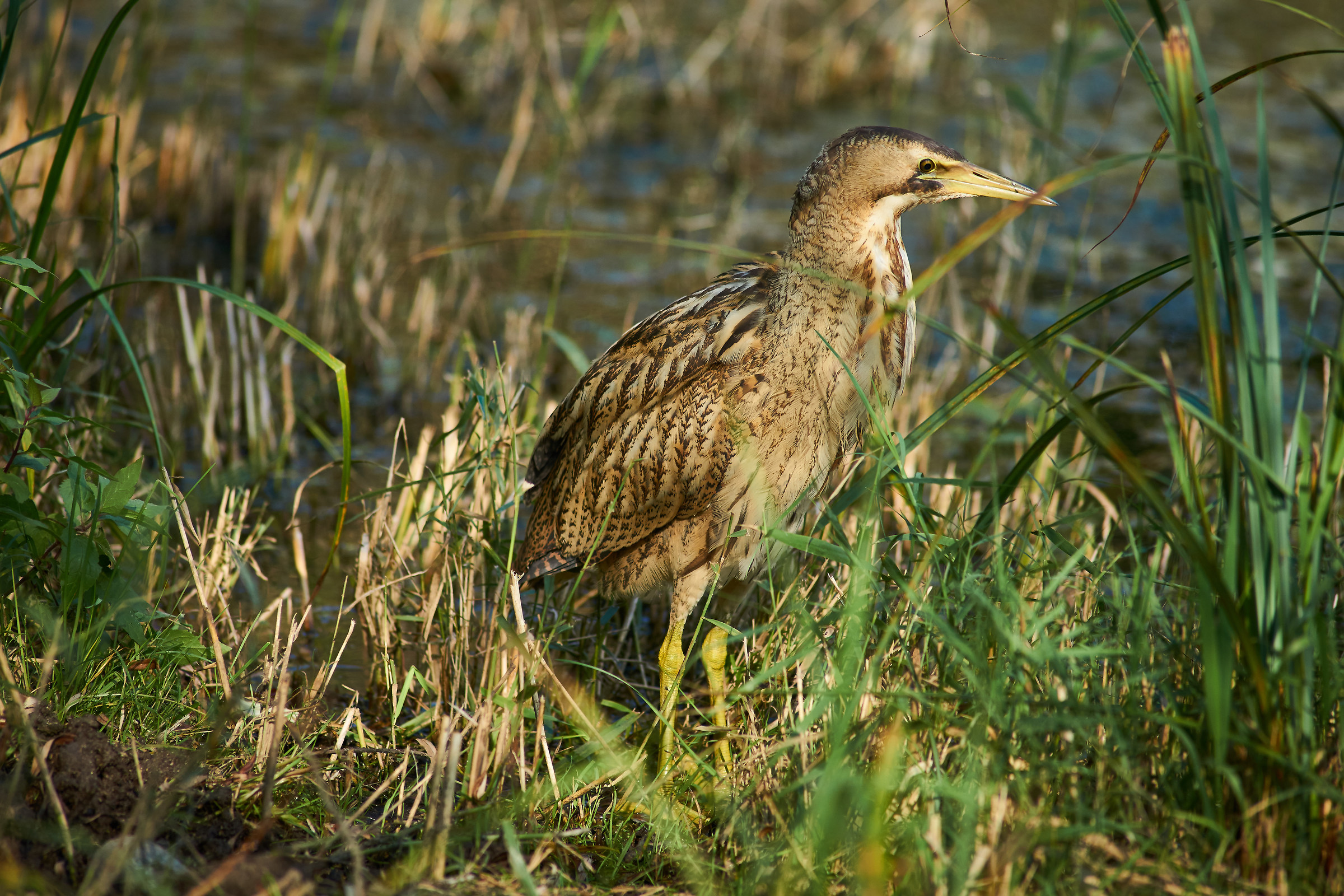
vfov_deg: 4.6
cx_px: 672
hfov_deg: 6.9
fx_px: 11199
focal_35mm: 300
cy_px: 448
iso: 640
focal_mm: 300
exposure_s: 1/1000
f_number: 5
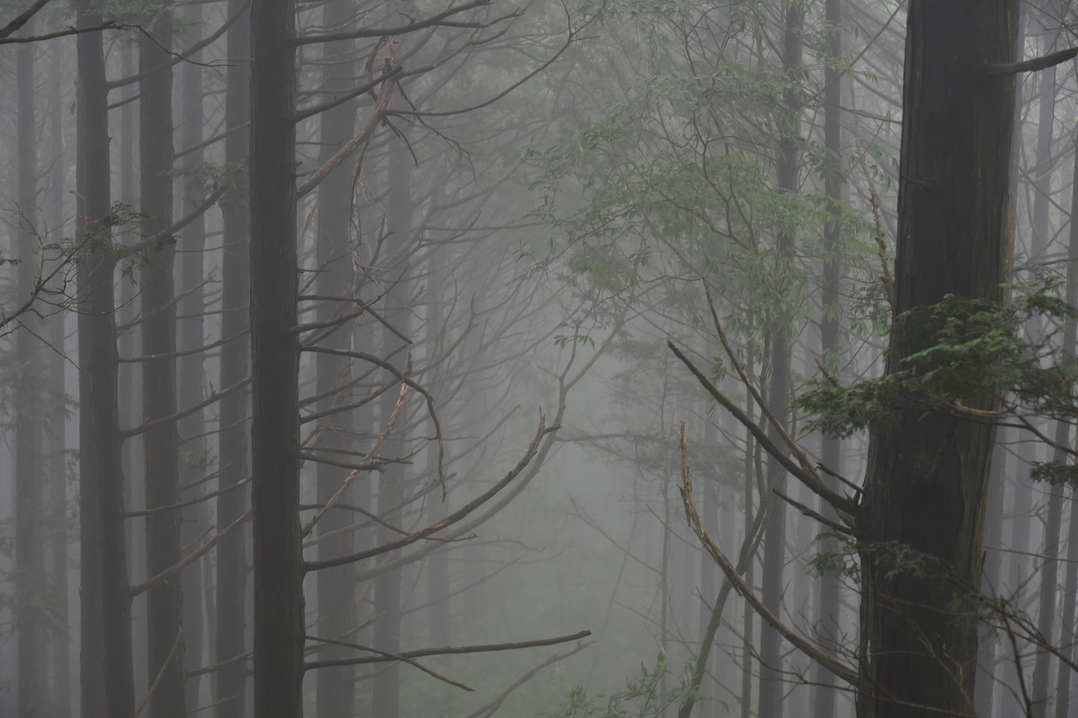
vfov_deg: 14.4
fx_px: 2844
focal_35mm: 95
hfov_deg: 21.5
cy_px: 359
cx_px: 539
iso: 900
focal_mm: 95
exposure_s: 1/60
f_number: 8
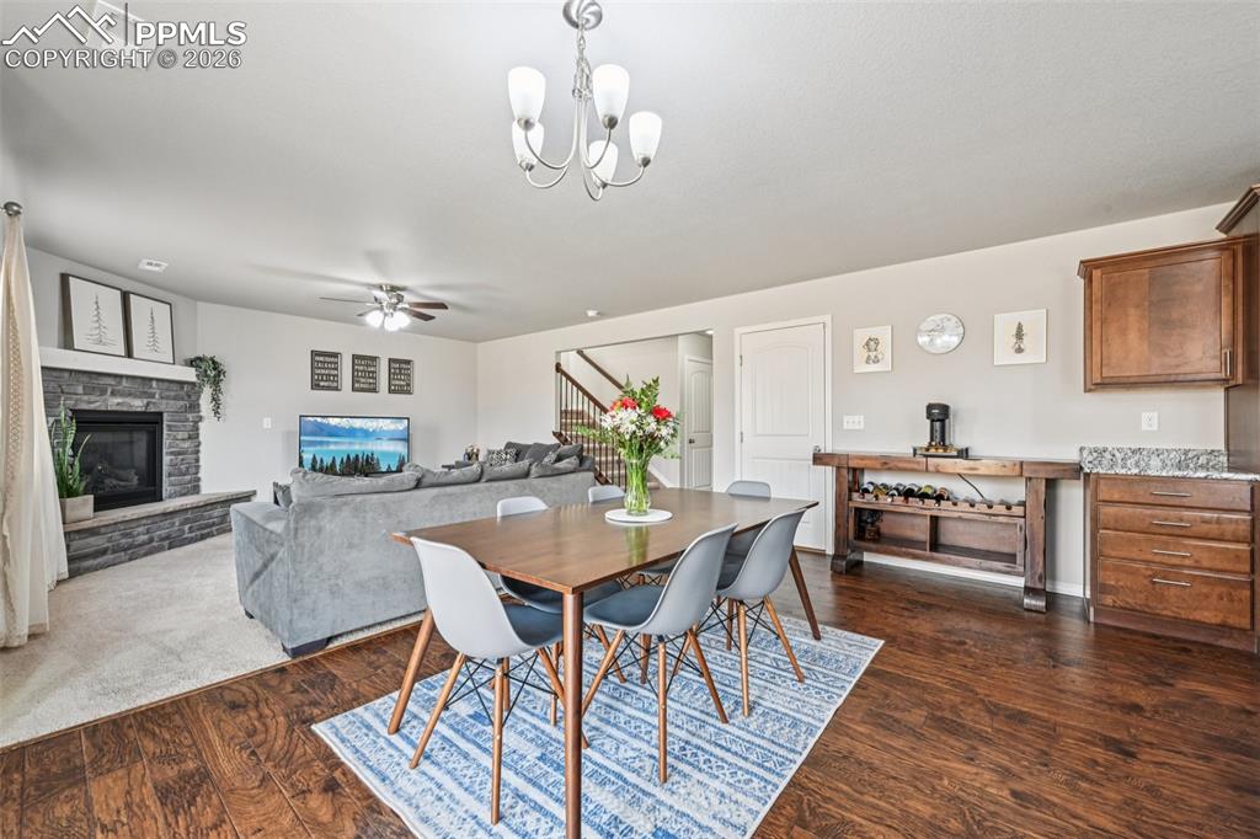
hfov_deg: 104.3
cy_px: 420
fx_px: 490
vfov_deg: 81.2
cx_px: 630
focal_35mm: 14
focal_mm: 14
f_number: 11
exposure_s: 1/8
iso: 400
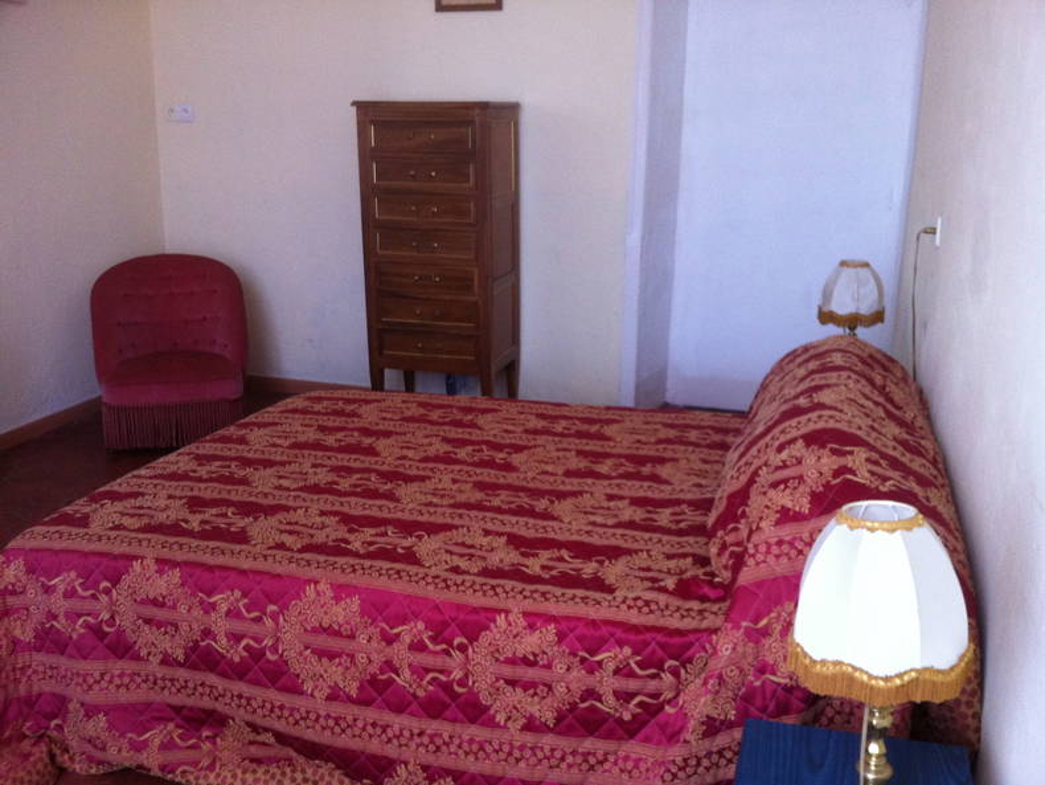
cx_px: 522
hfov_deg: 52.6
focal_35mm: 35
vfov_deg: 40.7
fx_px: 1057
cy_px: 392
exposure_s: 1/15
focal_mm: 3.85
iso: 160
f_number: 2.8
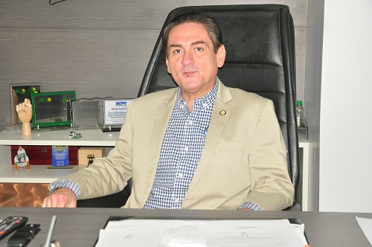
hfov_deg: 28.1
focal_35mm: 72
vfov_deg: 18.9
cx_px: 186
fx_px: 743
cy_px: 124
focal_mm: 48
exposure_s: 1/100
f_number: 7.1
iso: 1000
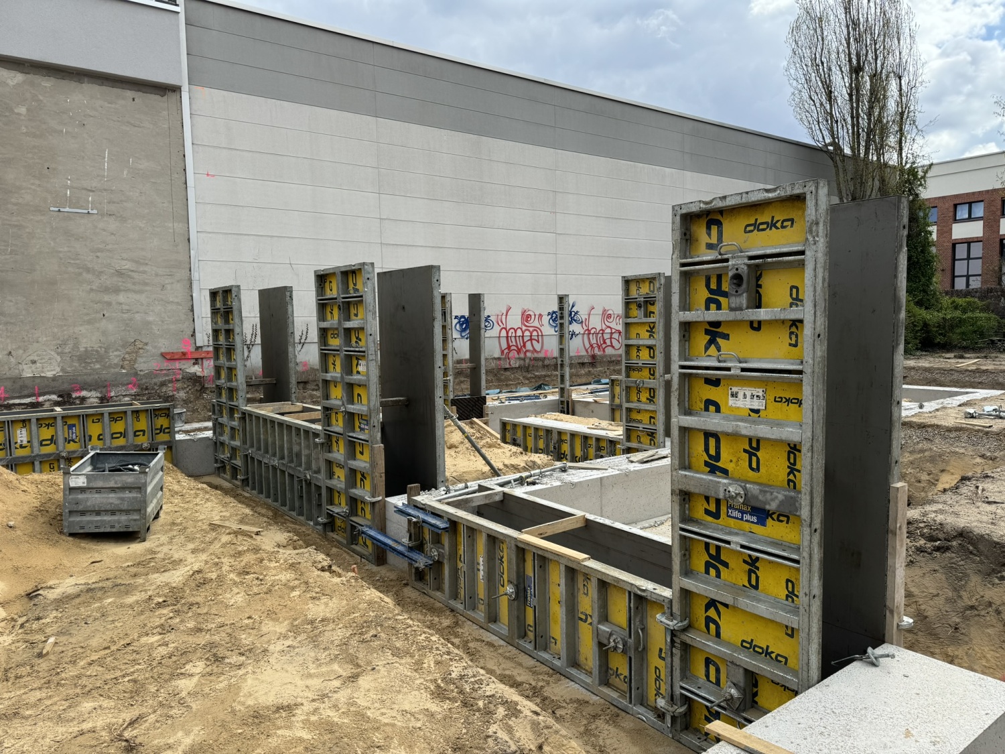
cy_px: 377
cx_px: 502
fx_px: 697
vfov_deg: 56.8
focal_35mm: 24
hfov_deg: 71.6
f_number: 1.78
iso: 80
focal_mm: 6.76
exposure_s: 1/3247
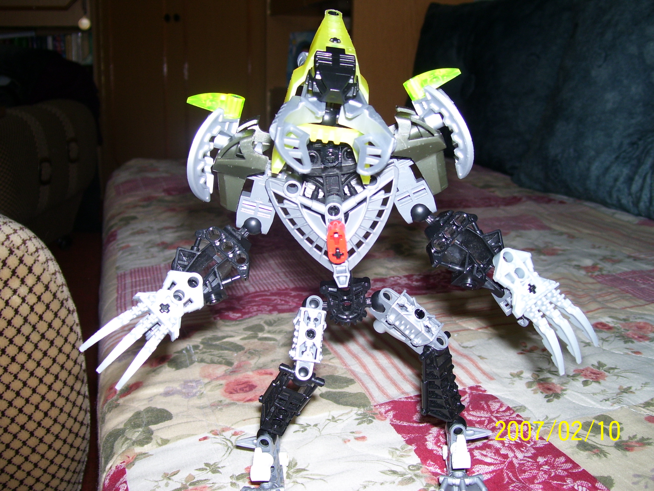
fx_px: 699
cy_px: 246
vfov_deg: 38.7
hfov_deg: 50.1
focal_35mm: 37
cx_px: 327
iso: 80
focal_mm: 6
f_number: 2.7
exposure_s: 1/60
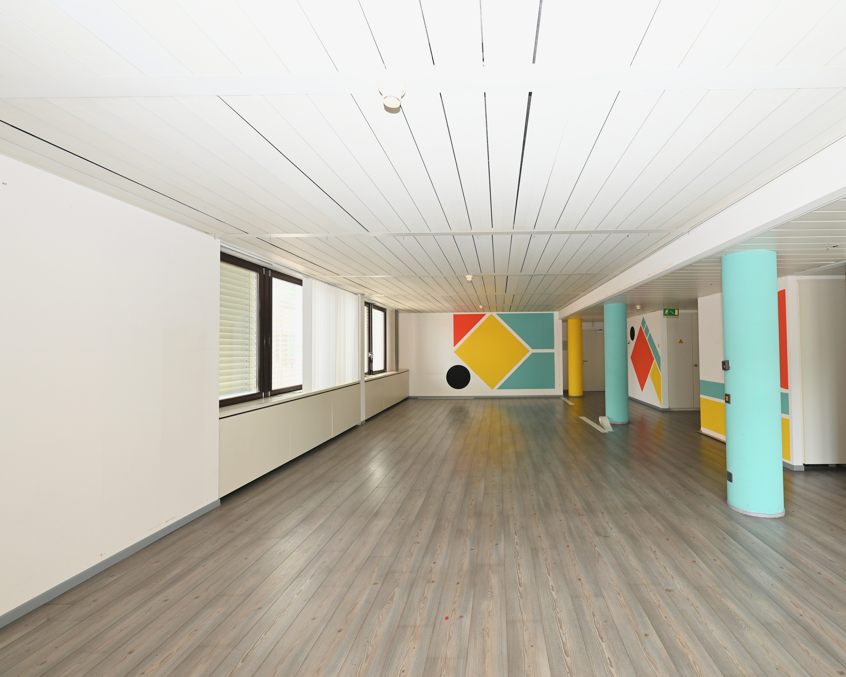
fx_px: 401
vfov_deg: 80.4
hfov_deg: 92.2
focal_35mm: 16
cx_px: 498
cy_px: 338
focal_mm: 14
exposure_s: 1/60
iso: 320
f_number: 4
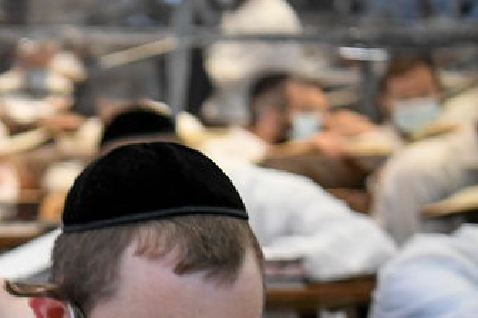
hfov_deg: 9.6
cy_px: 390
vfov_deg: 6.8
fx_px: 2655
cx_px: -465
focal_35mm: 200
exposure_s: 1/400
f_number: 3.5
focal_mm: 48
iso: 2500
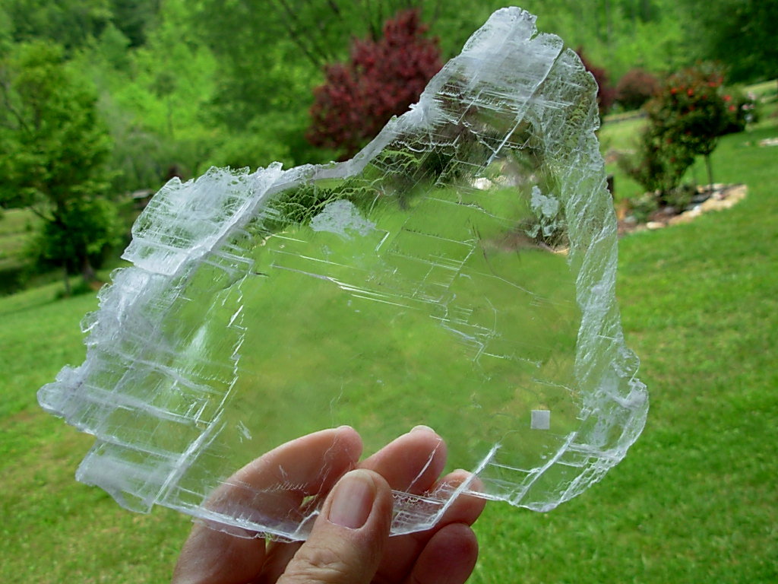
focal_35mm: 38
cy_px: 292
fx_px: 854
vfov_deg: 37.7
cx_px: 389
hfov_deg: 49.0
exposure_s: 1/512
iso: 50
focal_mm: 6.3
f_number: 2.9
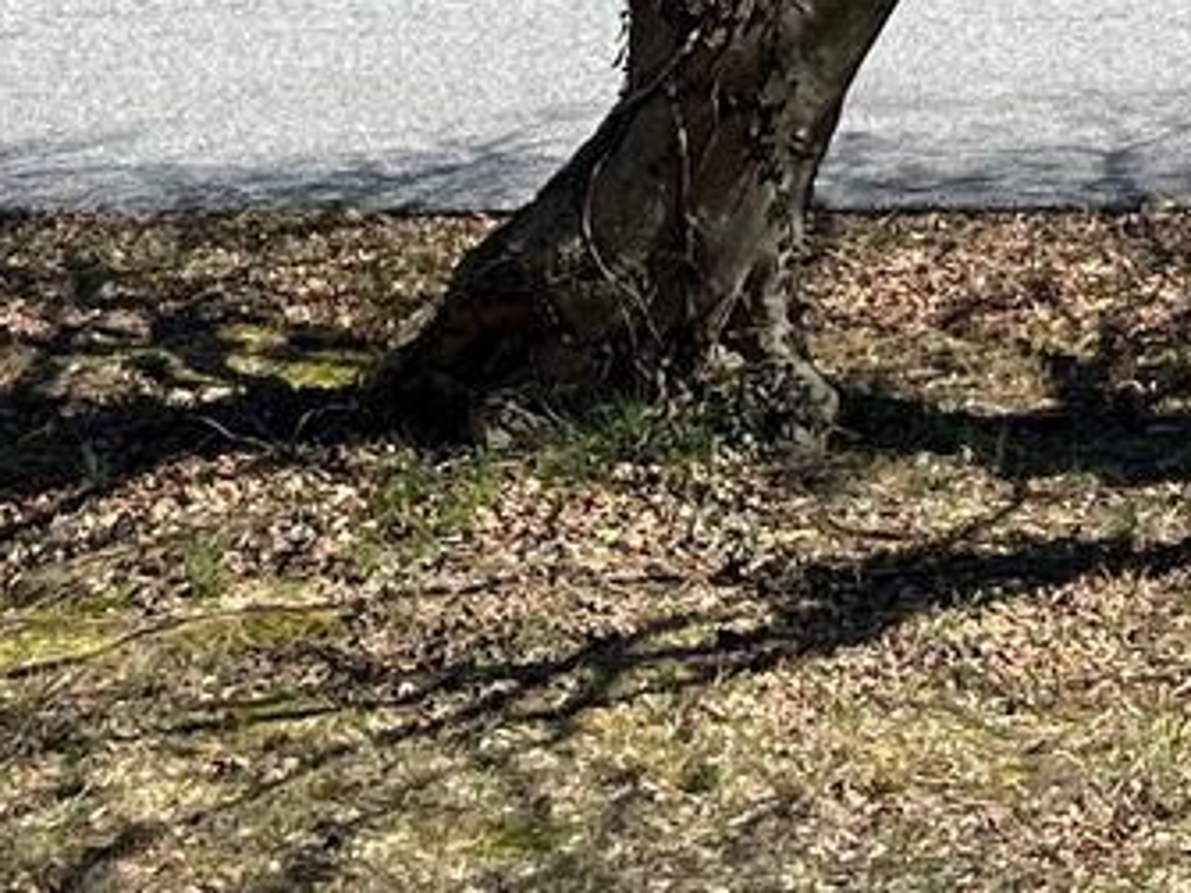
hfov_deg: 11.7
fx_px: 5469
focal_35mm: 159
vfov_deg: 8.6
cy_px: -1210
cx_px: 2009
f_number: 1.6
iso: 50
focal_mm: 5.1
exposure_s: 1/2024
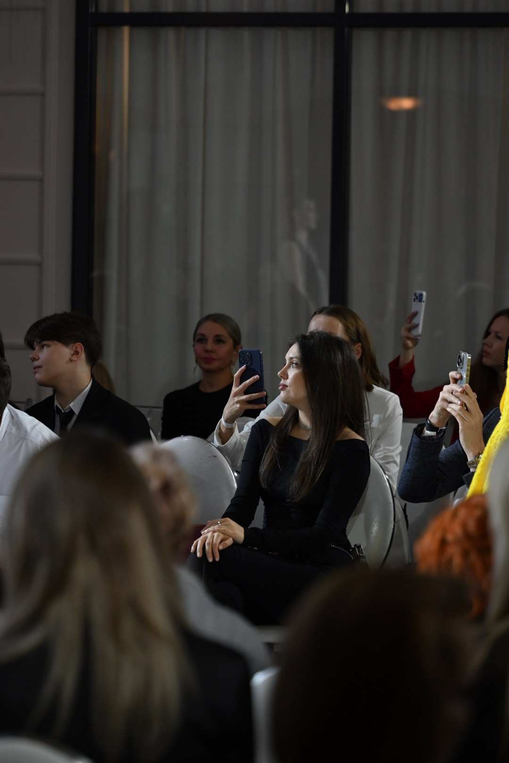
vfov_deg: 13.0
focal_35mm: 158
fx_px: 3340
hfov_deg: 8.7
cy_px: 382
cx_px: 254
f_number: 2.8
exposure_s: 1/250
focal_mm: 105
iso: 400
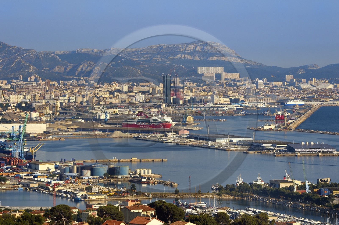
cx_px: 170
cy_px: 112
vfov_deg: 7.6
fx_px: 1694
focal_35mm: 180
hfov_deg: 11.4
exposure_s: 1/320
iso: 200
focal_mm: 180
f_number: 13
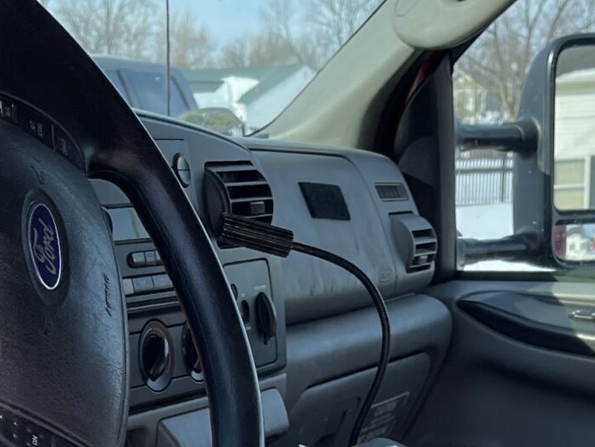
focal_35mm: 96
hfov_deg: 20.4
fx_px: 1650
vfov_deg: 14.0
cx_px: 244
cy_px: 745
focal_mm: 5.1
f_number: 1.6
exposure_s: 1/1353
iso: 32
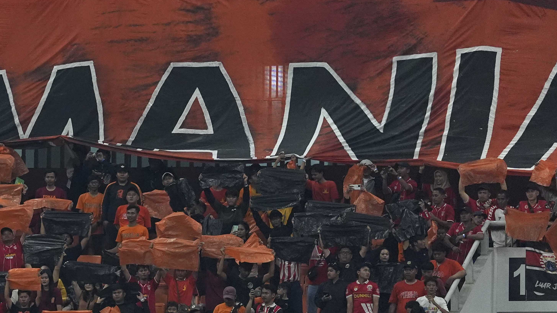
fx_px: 9571
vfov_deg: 1.9
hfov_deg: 3.3
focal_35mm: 648
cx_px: 87
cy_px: 280
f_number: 2.8
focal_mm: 300
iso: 4000
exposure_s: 1/1600
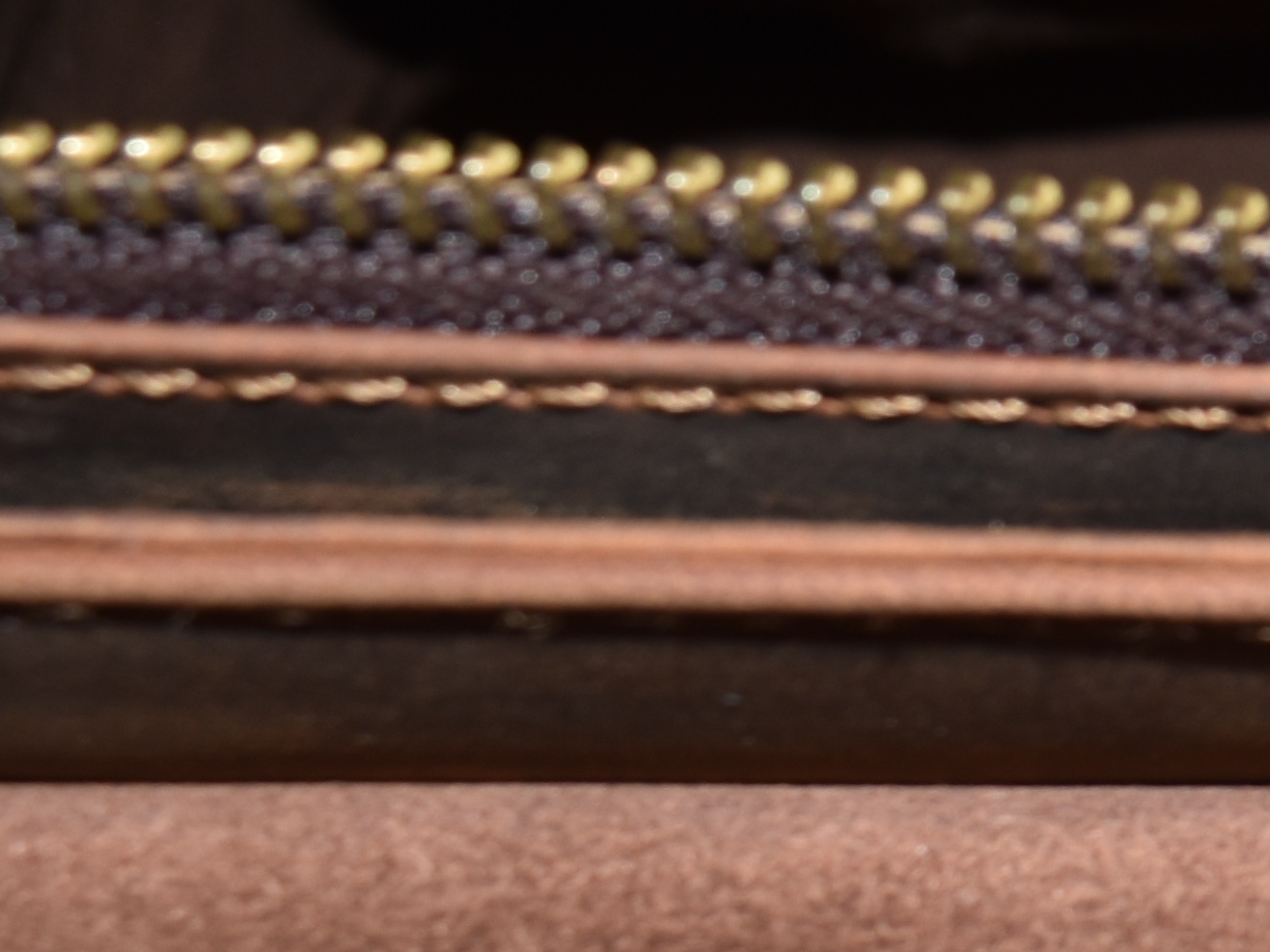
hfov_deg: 11.7
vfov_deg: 9.8
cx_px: 2568
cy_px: 56
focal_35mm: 151
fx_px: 5547
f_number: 8
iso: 100
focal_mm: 23
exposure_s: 1/60
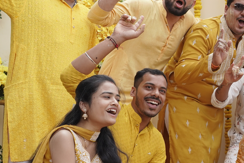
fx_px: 691
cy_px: 99
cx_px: 342
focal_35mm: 102
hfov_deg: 18.2
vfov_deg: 13.4
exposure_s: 1/1250
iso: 400
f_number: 3.2
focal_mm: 35
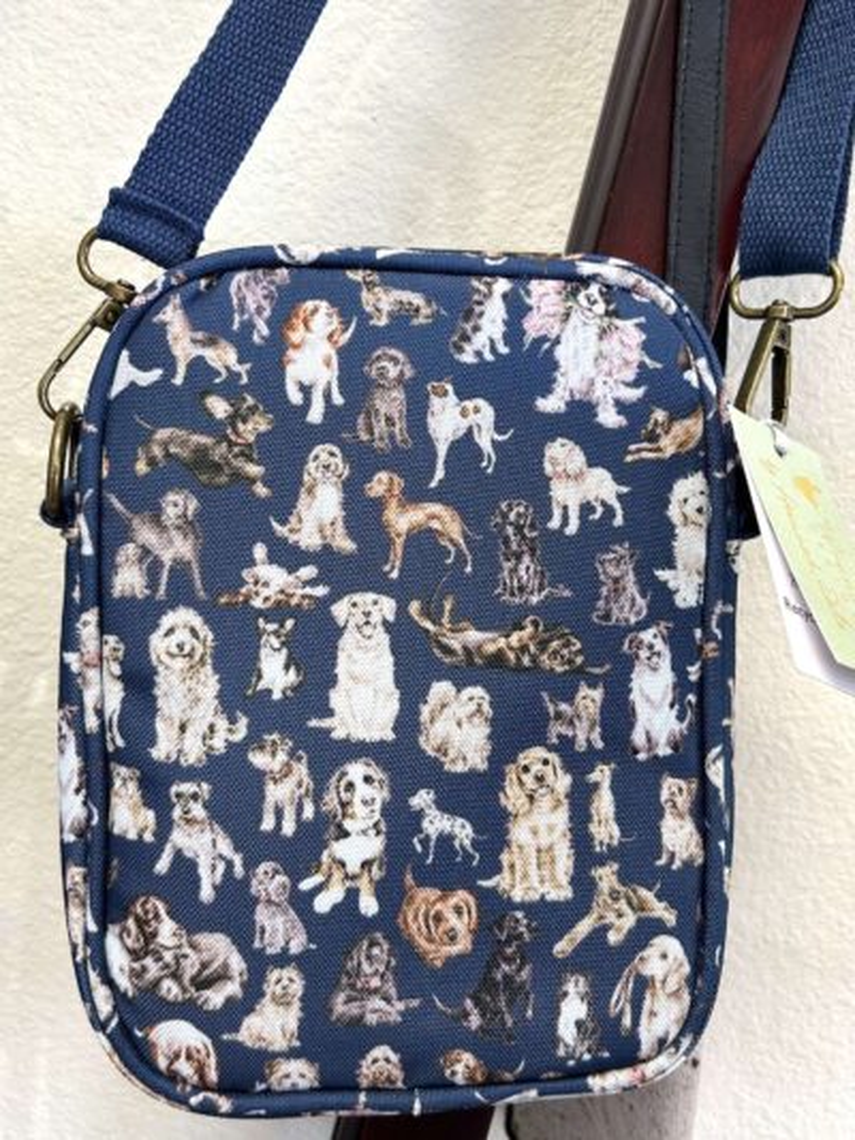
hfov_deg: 53.1
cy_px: 570
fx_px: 856
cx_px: 428
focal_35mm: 26
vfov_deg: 67.3
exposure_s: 1/60
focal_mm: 5.7
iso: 80
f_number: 1.5
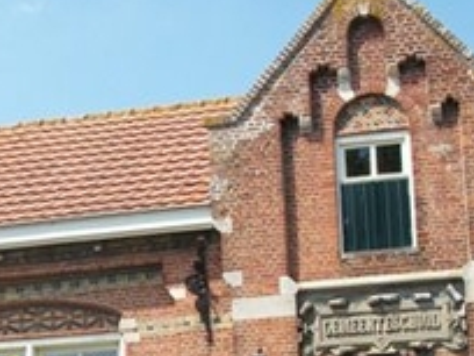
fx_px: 1287
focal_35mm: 94
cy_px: 405
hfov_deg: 20.6
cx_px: 86
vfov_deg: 15.3
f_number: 2.9
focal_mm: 5.7
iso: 80
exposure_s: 1/1000
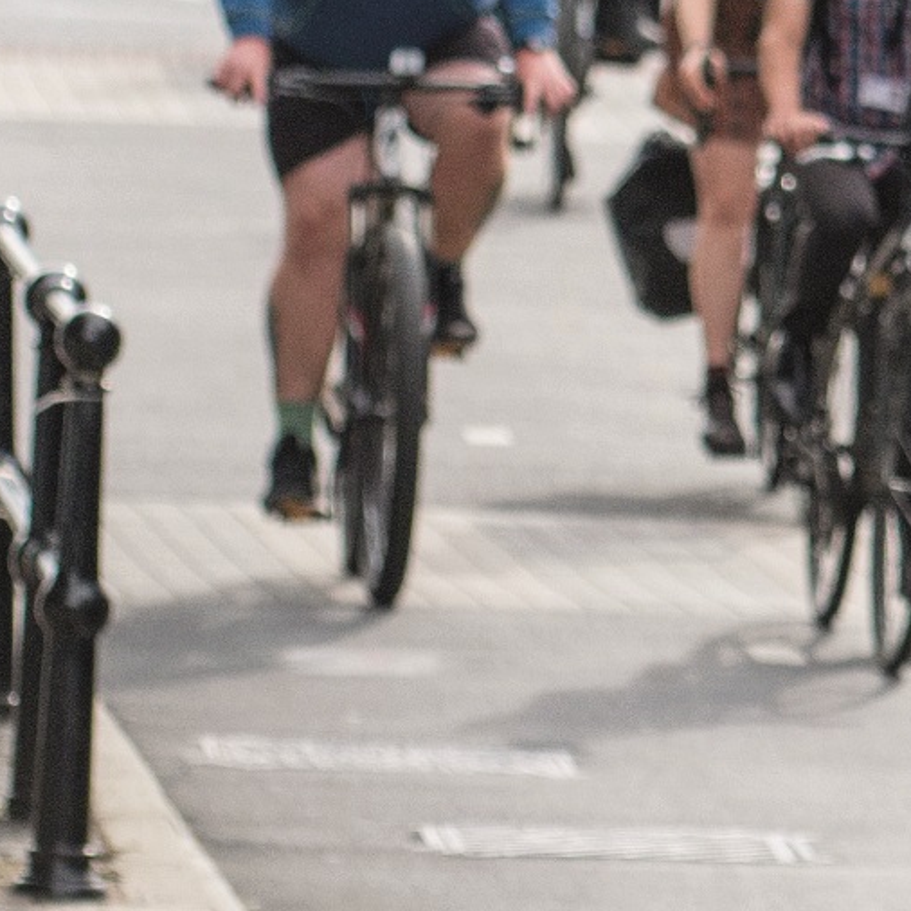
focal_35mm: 680
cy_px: -314
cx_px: 2476
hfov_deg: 2.6
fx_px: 20247
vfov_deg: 2.6
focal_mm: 90
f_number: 3.6
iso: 800
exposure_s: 1/2000
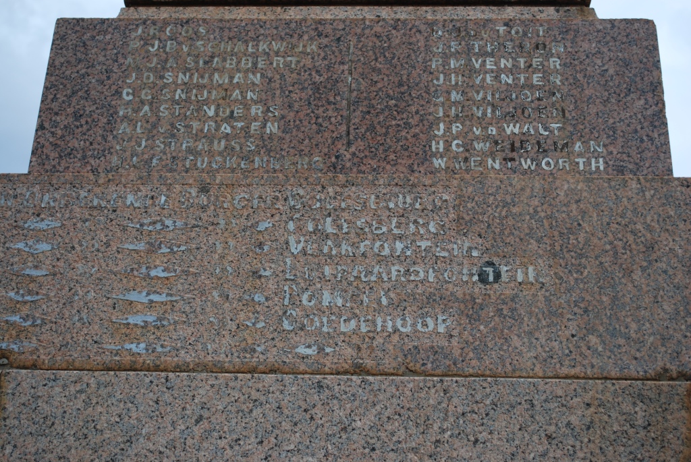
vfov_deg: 23.8
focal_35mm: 57
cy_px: 231
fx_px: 1095
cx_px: 346
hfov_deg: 35.0
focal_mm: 38
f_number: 5.6
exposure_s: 1/125
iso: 110
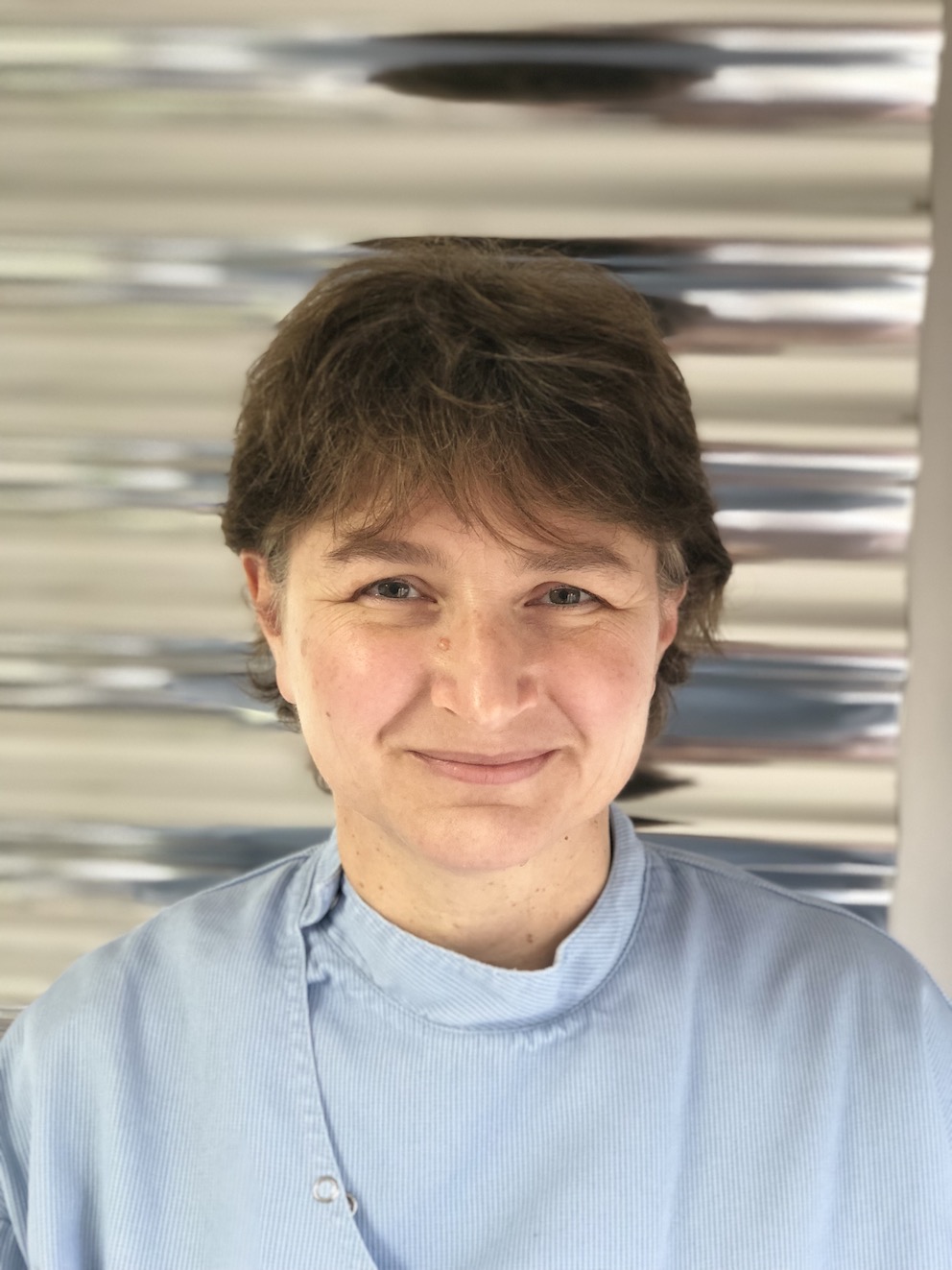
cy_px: 635
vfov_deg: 33.8
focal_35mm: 57
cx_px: 476
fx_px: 2090
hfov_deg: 25.7
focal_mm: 6.6
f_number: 2.8
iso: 125
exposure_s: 1/50
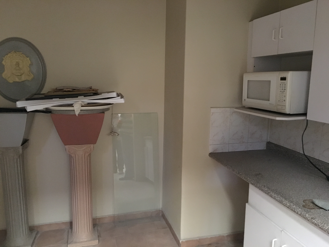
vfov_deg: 48.2
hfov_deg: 61.7
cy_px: 124
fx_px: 276
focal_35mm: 29
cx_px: 164
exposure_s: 1/15
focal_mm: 4.15
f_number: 2.2
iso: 500
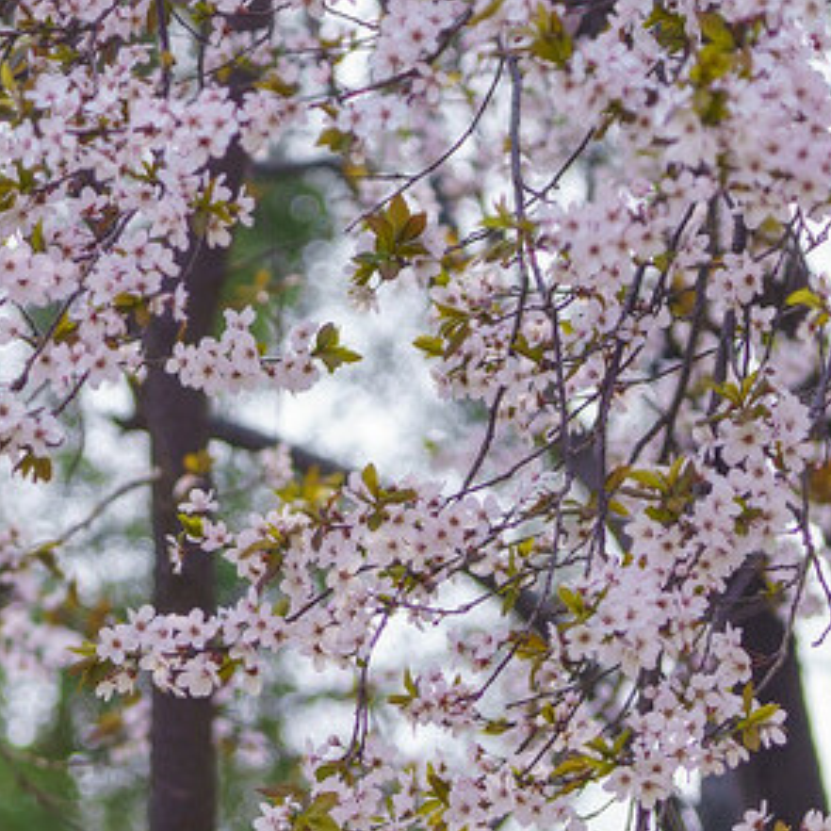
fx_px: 18849
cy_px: 856
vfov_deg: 2.5
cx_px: 444
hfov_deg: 2.5
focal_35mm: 694
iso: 320
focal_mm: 200
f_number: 5.6
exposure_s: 1/500
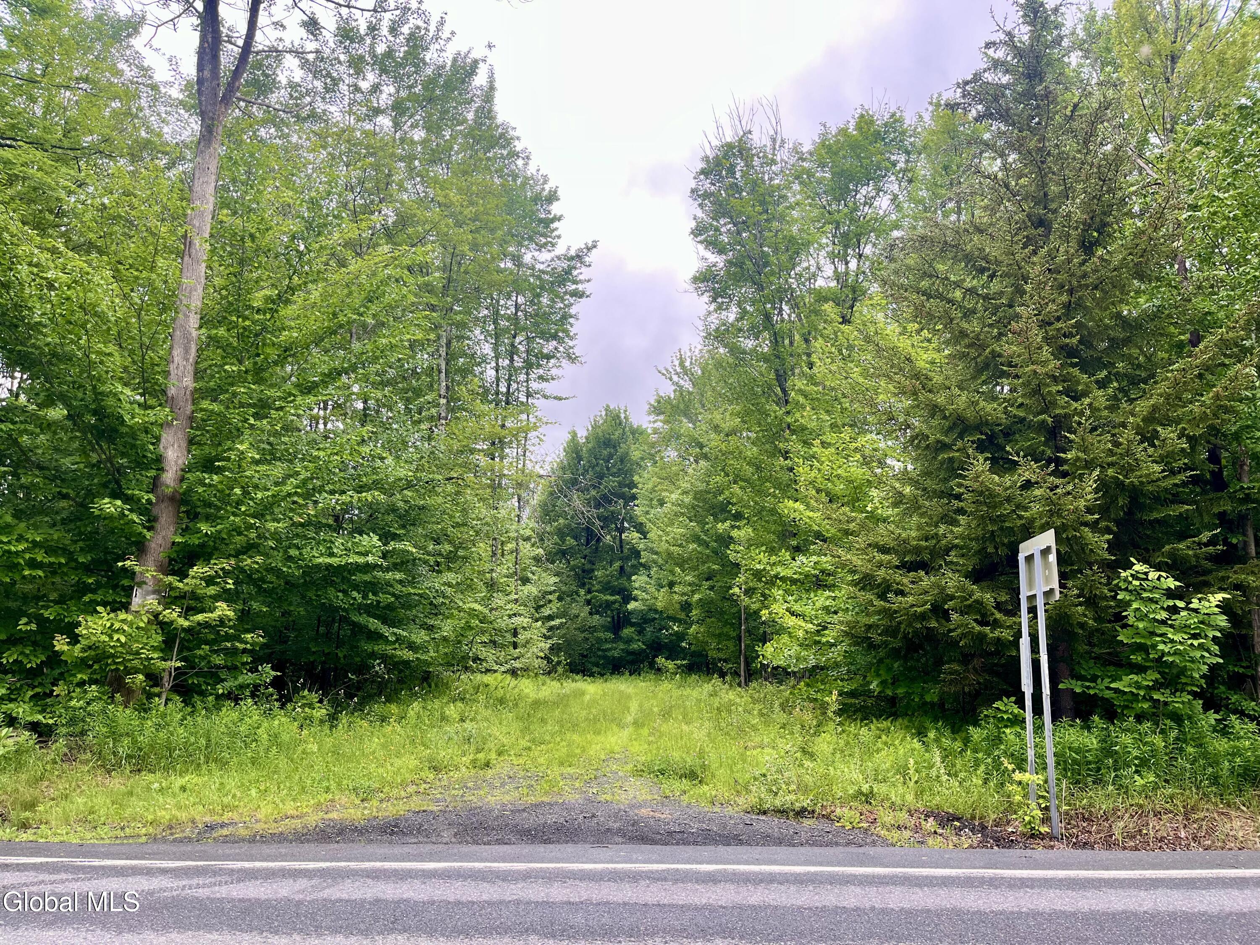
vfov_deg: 53.1
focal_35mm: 26
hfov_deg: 67.3
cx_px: 630
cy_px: 472
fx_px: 946
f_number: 1.6
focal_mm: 5.1
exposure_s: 1/176
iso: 40
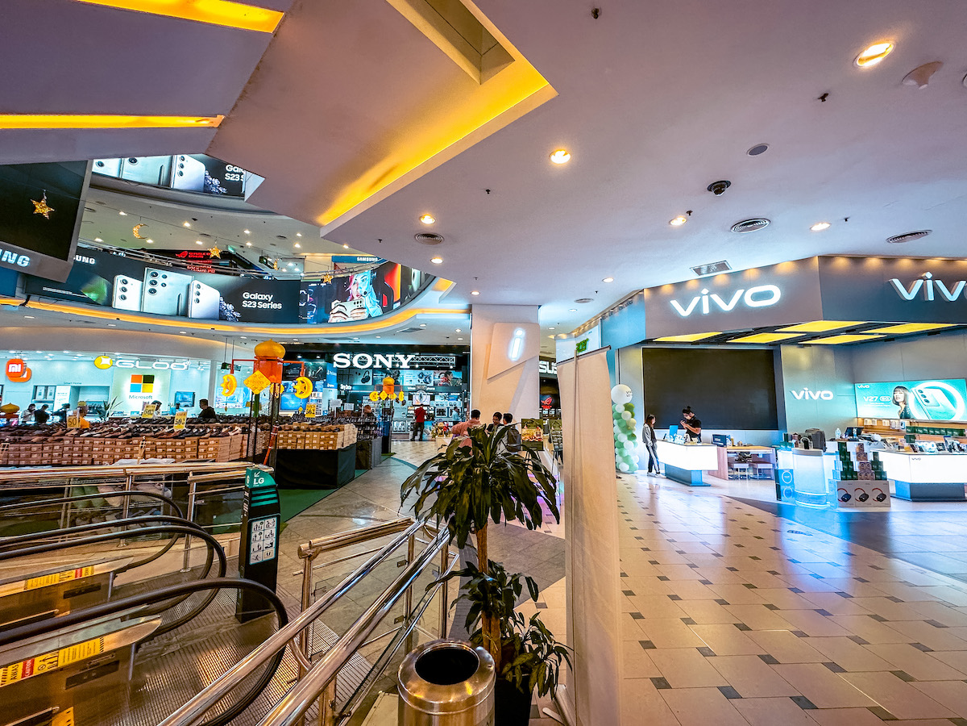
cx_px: 484
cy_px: 363
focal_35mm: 14
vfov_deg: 85.7
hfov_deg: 102.1
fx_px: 391
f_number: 2.2
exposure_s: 1/100
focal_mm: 2.22
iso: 125
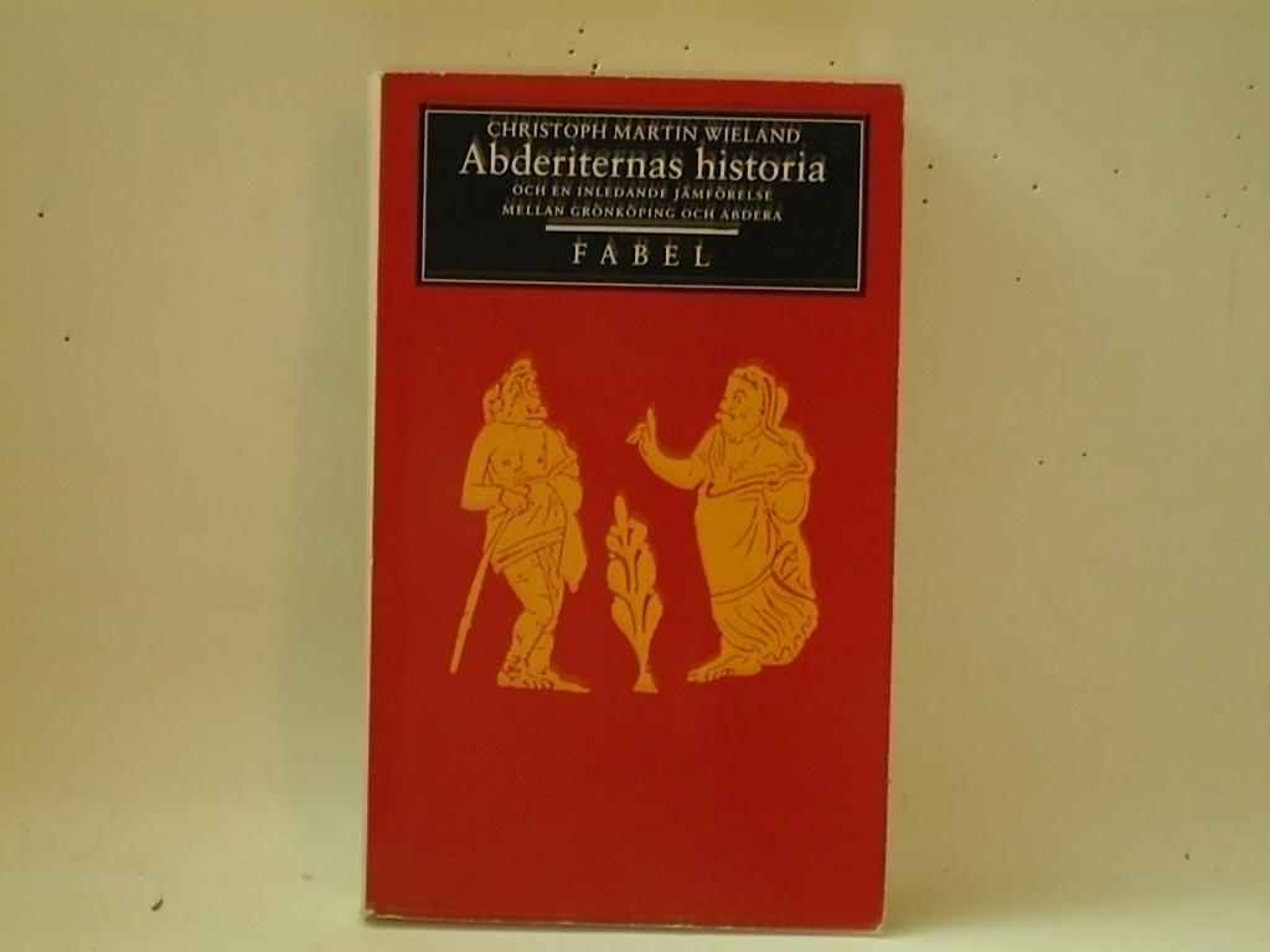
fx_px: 3375
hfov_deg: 21.3
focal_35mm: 92
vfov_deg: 16.1
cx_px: 635
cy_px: 476
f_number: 4.4
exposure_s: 1/6
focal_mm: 15.3
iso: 400
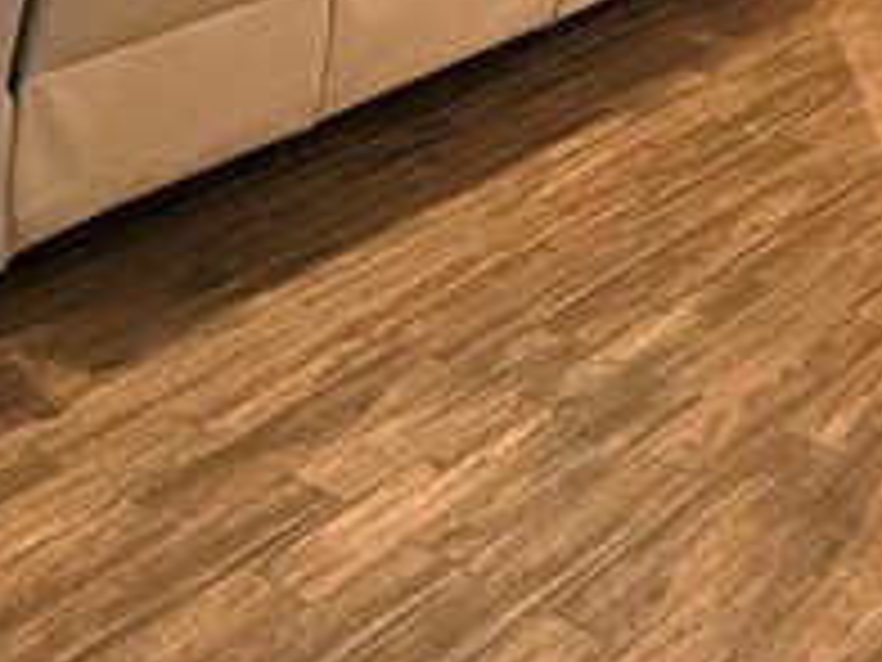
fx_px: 1733
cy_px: -685
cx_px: 846
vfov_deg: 16.3
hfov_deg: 27.2
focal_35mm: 68
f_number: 2.2
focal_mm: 2.2
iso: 320
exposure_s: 1/30
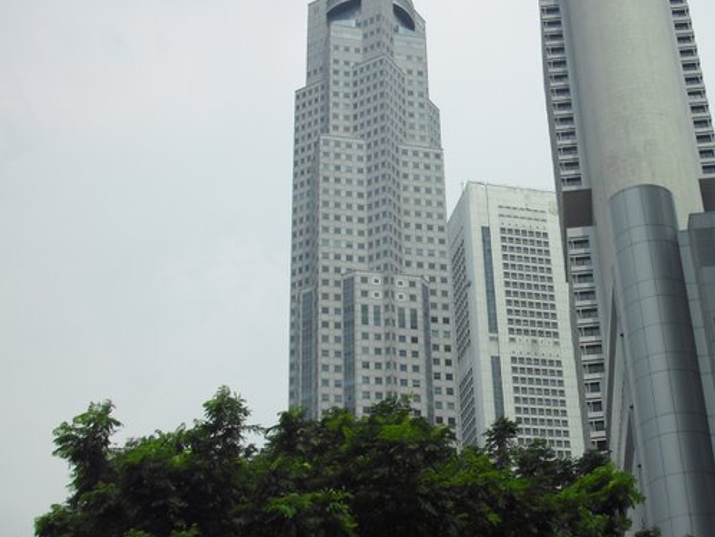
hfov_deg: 31.3
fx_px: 1261
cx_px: 510
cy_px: 286
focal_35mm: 61
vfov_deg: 24.0
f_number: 8
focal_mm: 6.2
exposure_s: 1/640
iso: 100
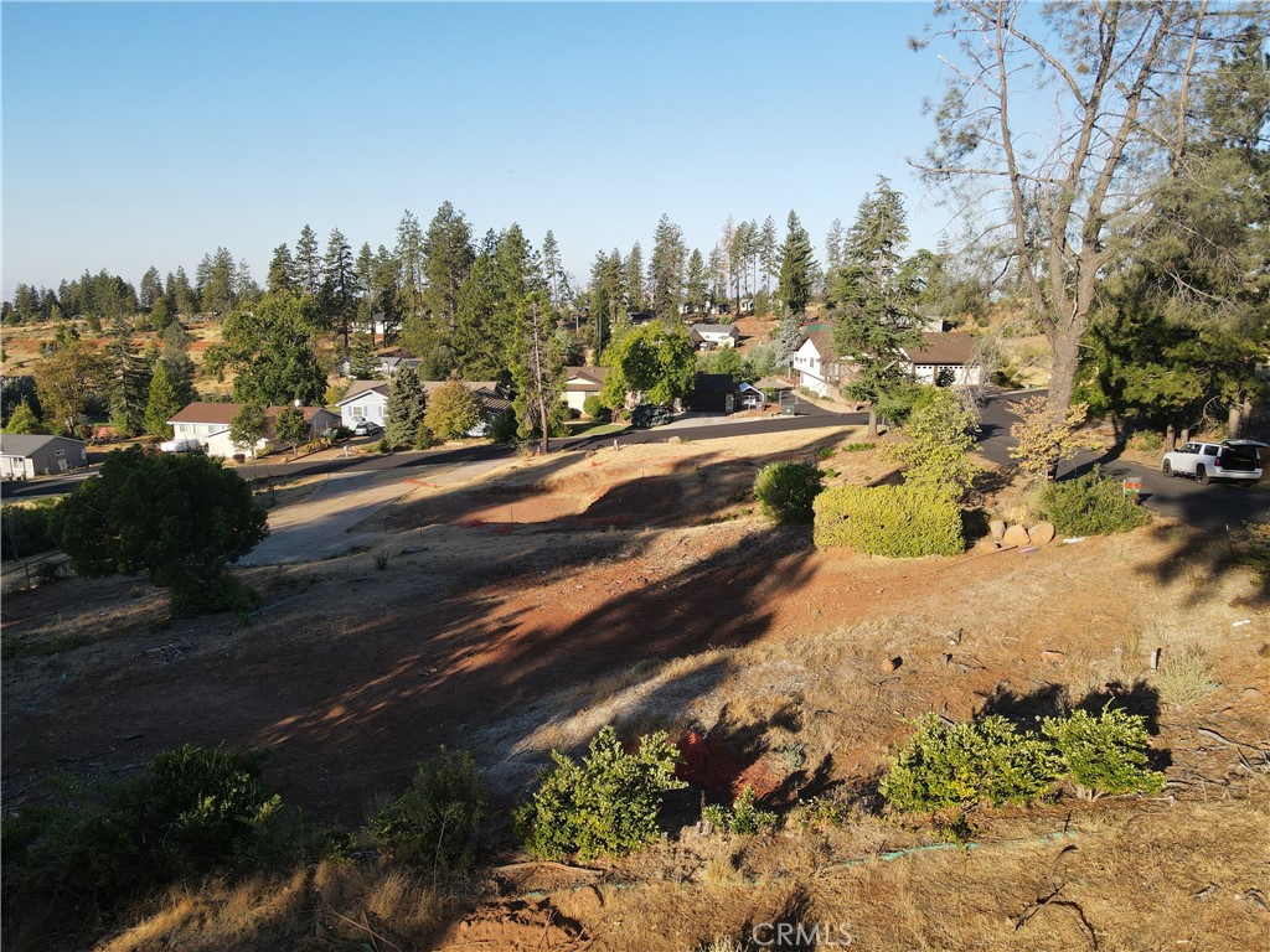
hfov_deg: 71.6
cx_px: 635
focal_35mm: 24
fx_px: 881
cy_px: 476
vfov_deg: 56.8
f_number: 2.8
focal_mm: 4.5
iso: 110
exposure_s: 1/500
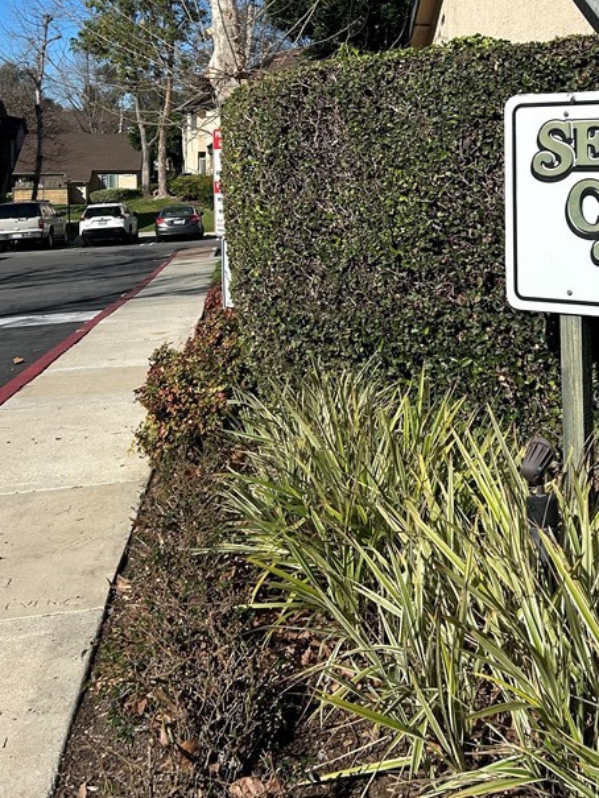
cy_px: 168
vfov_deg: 41.2
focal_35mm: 44
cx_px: 449
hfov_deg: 32.3
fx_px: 1015
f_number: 1.5
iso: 50
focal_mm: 5.7
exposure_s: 1/5319
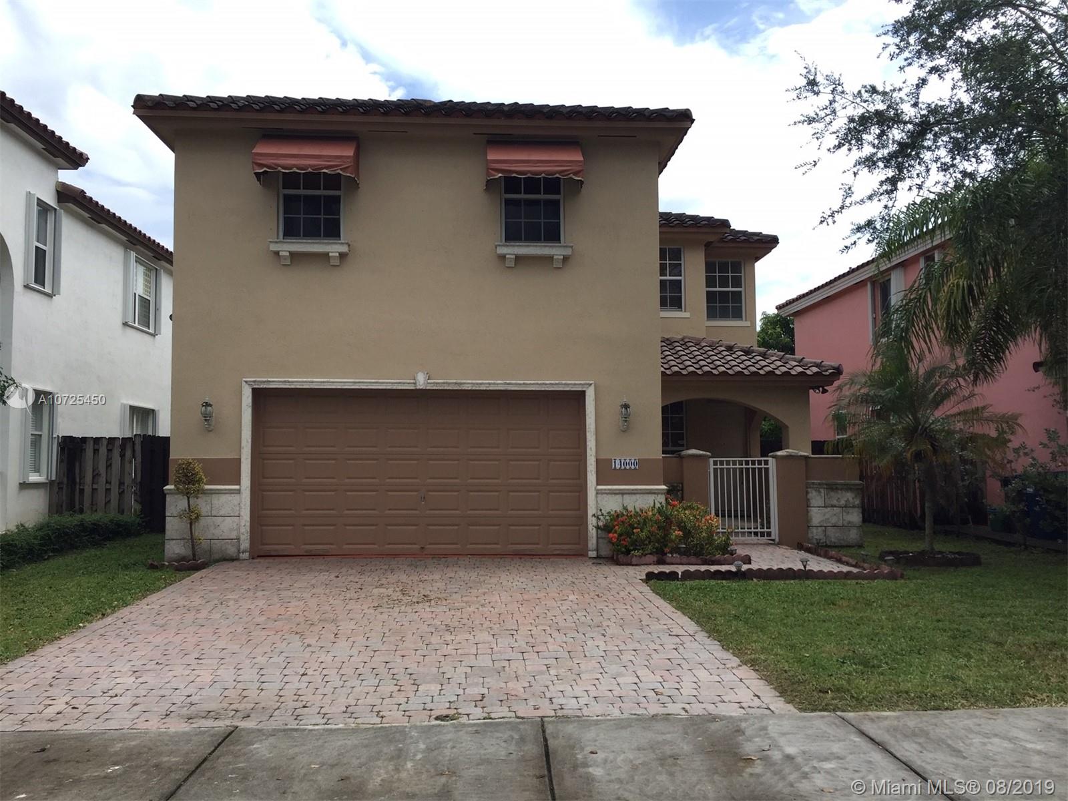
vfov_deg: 48.2
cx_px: 534
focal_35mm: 29
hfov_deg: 61.7
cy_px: 400
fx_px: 895
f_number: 2.2
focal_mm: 4.15
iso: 32
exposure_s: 1/1236
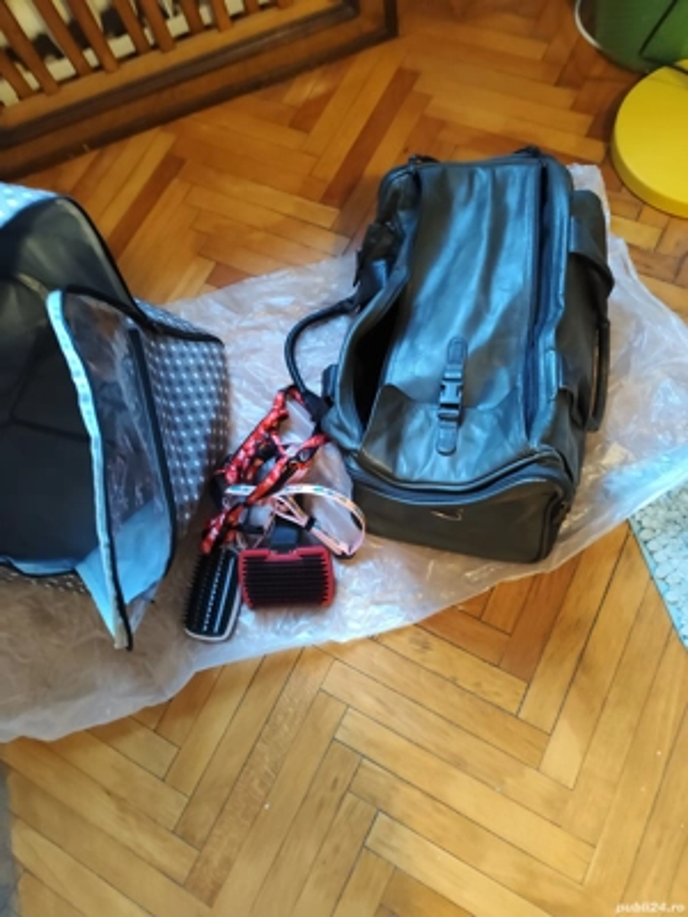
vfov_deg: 73.9
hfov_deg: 58.9
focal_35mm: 23
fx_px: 610
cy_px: 458
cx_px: 344
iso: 2500
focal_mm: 6.19
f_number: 1.65
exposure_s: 1/16.7
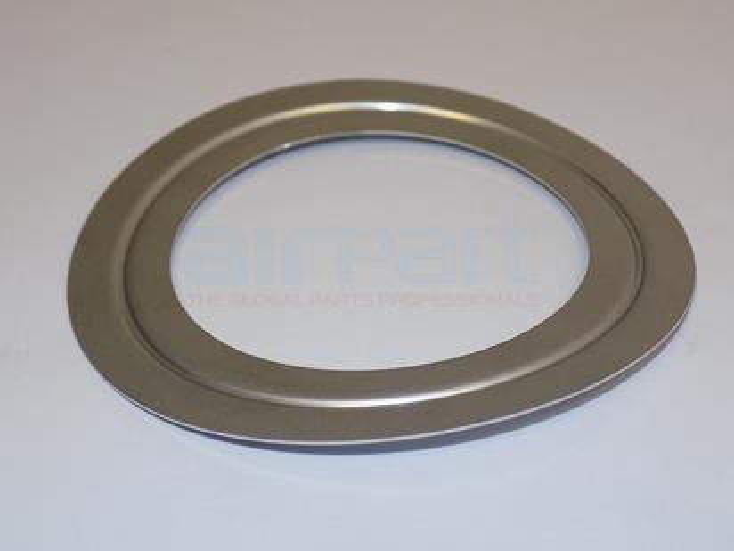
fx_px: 1484
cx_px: 367
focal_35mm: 70
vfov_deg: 21.0
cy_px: 276
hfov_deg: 27.8
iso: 160
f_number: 4.2
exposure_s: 1/30
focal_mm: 12.5
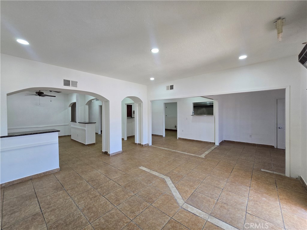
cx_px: 154
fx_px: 115
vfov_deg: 89.9
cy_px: 115
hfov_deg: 106.2
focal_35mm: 13
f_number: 2.2
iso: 100
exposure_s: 1/60
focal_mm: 2.2
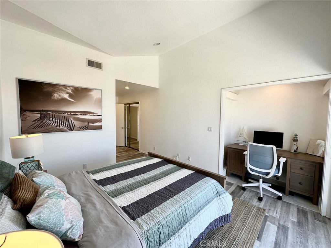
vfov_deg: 85.7
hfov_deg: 102.1
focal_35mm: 14
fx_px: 134
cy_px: 124
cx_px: 166
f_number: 2.2
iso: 40
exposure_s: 1/149
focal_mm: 2.22
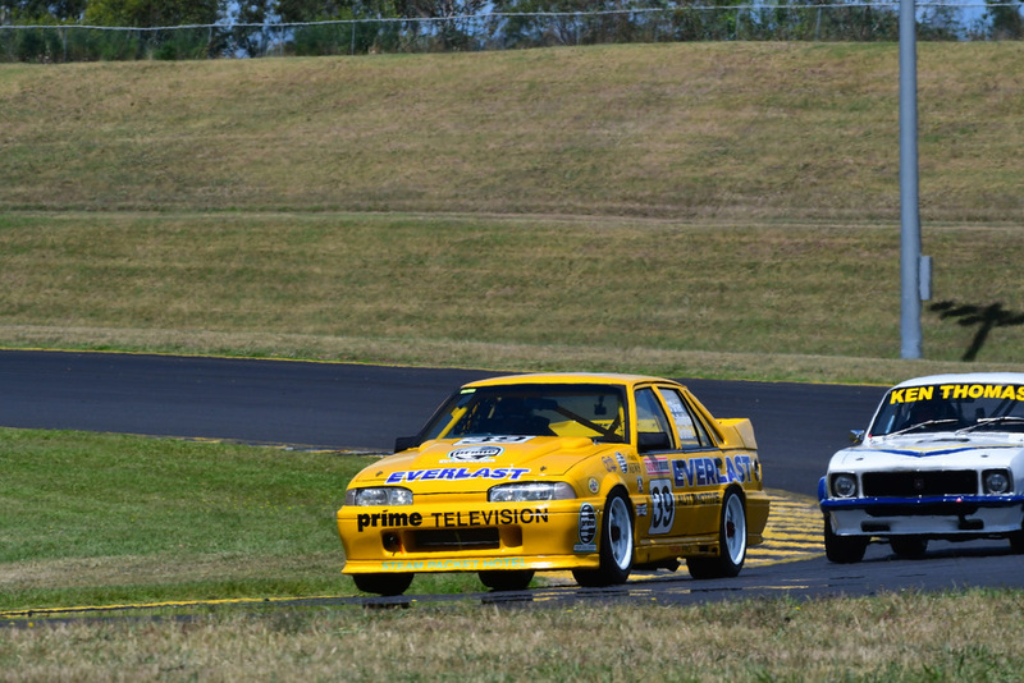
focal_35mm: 360
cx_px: 512
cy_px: 342
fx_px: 10243
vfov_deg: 3.8
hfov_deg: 5.7
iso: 250
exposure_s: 1/640
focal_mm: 240
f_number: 11
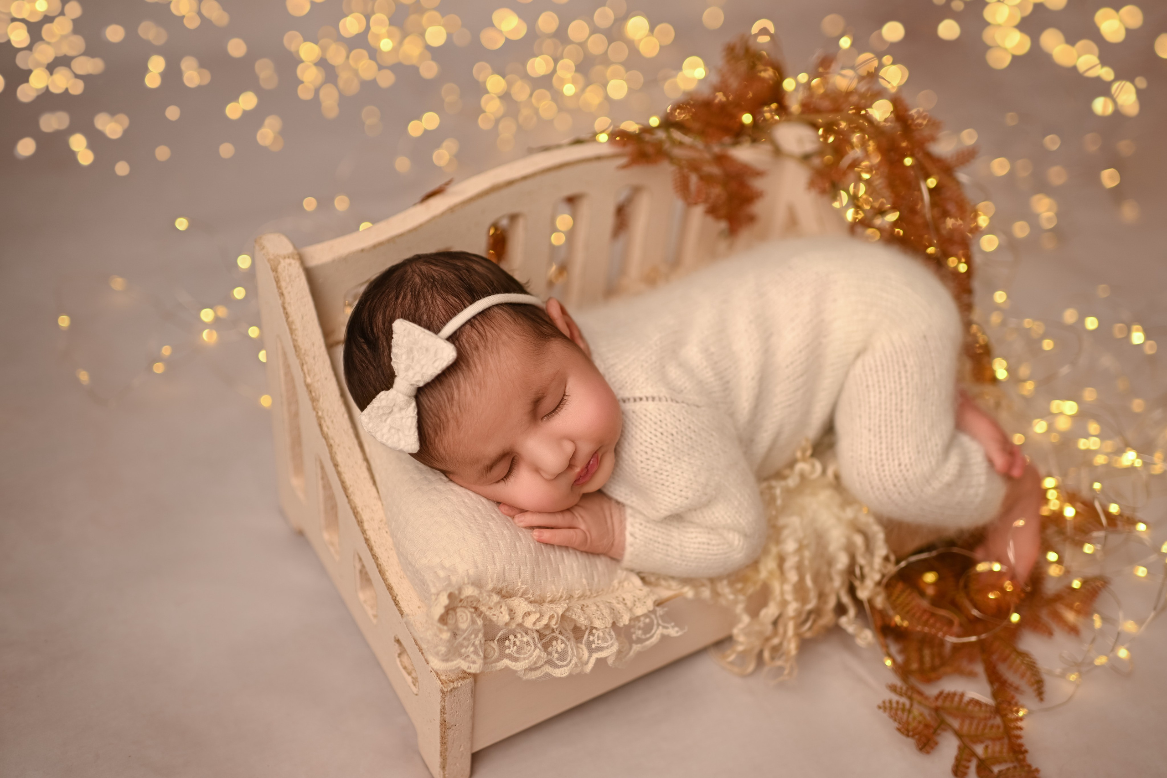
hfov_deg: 54.4
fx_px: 1135
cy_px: 389
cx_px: 584
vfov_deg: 37.9
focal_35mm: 35
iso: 100
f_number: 2.2
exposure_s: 1/160
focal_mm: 35
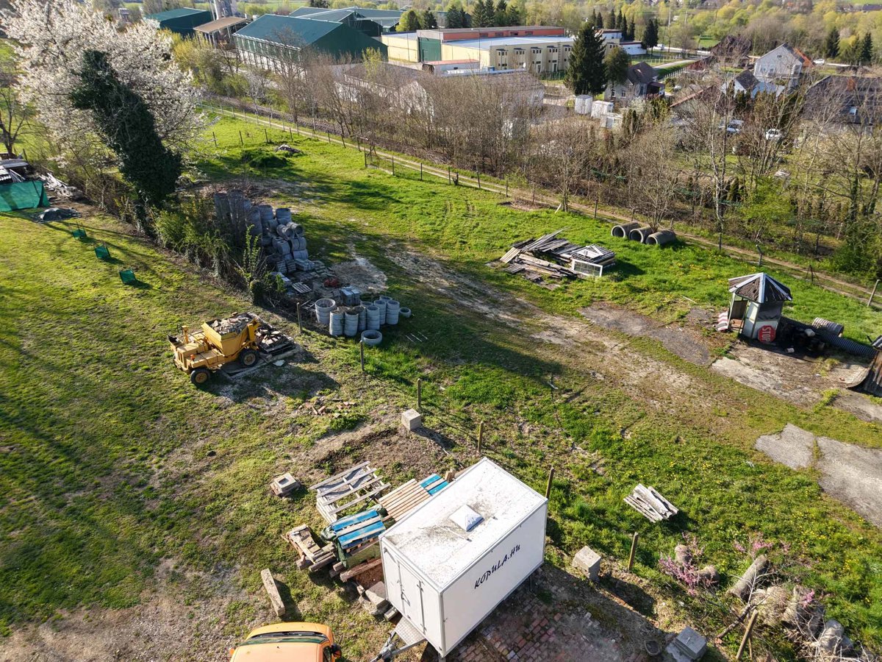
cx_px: 441
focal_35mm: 24
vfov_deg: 56.8
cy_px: 331
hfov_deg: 71.6
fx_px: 612
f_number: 1.8
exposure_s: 1/1600
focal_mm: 8.67
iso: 160
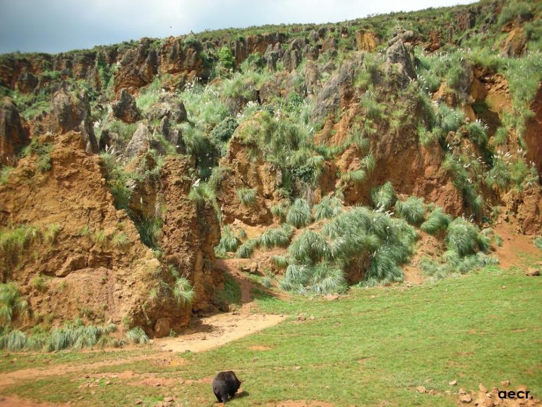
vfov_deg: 40.7
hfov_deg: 52.6
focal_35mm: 35
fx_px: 548
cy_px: 204
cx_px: 271
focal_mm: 5.8
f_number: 3
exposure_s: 1/309
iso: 50
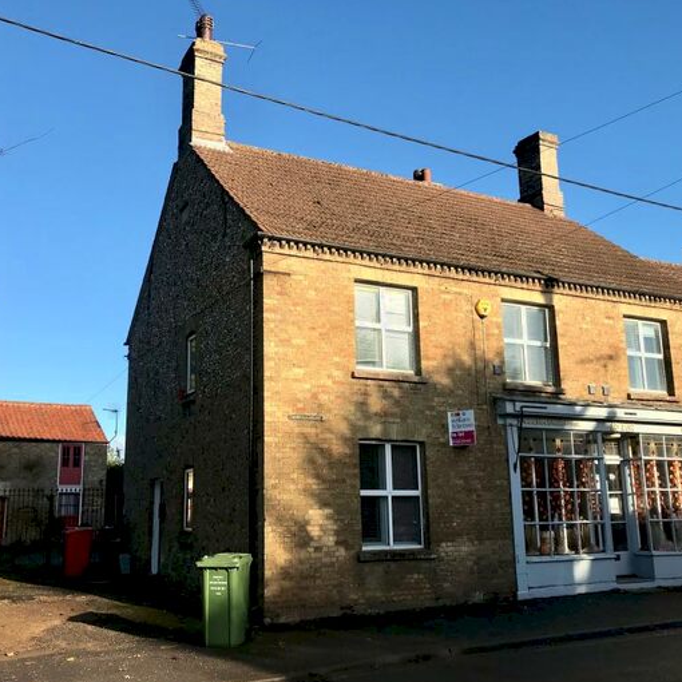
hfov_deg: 48.4
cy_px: 347
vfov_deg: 48.4
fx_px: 758
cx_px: 304
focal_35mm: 34
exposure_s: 1/1597
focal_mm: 3.99
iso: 20
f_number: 1.8
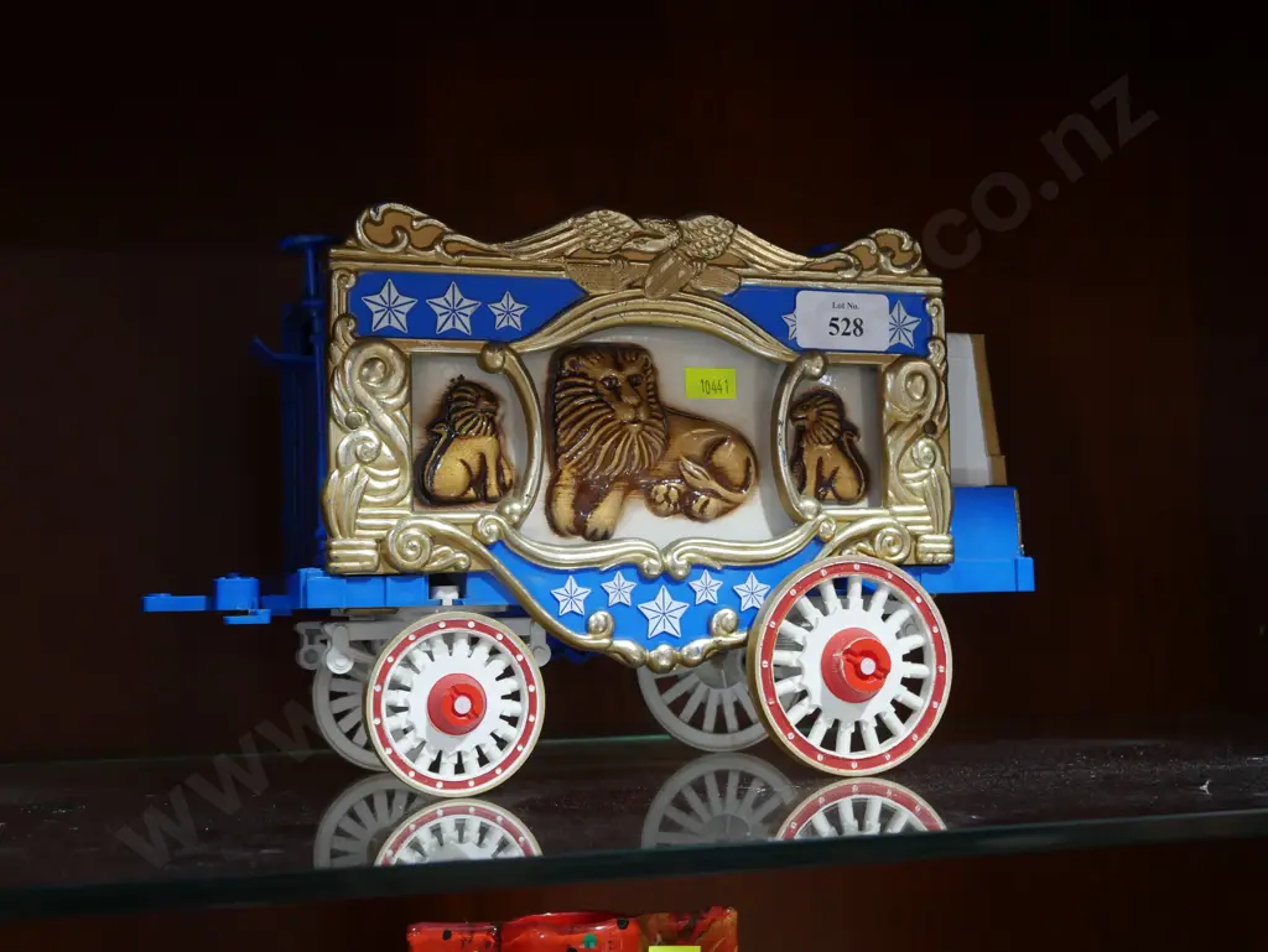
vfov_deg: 32.9
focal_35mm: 44
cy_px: 476
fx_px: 1612
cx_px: 634
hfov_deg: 42.9
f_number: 4.7
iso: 1000
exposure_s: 1/60
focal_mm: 22
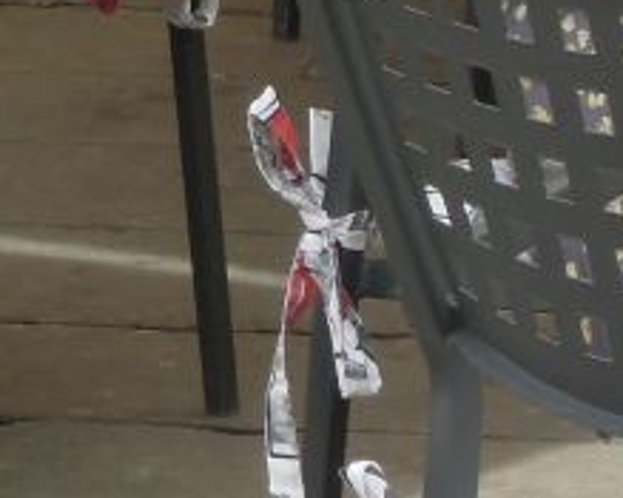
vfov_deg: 3.4
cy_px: -495
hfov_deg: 4.2
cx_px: -751
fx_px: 8423
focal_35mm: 457
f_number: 4.9
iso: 160
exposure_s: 1/200
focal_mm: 17.9
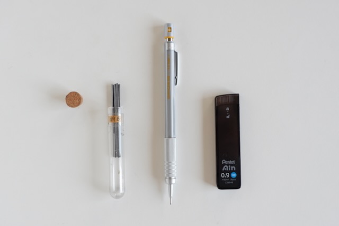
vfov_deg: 34.3
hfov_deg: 49.5
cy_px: 113
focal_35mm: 39
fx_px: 368
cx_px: 170
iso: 640
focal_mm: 26.9
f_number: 9
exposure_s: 1/30
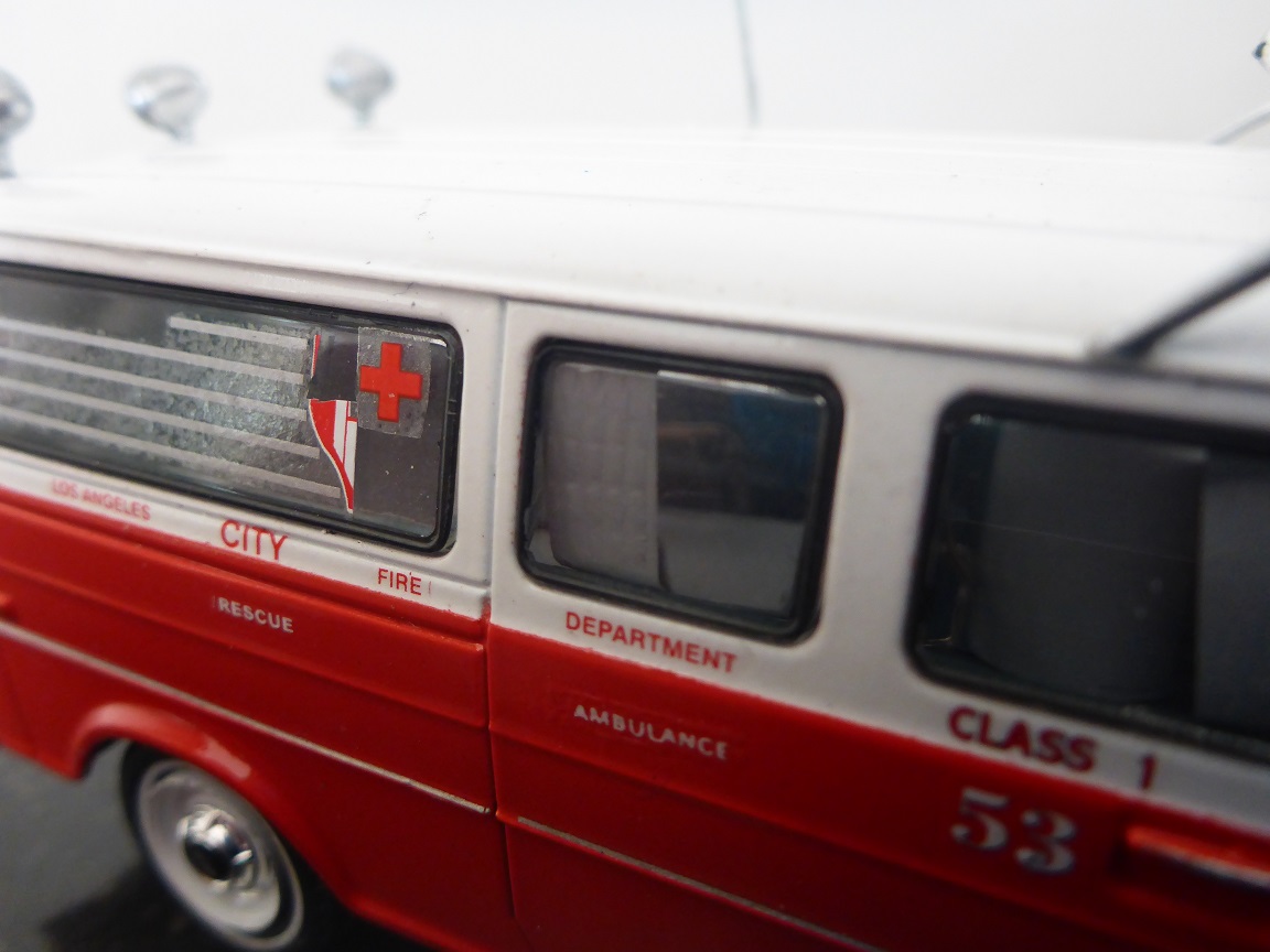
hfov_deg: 63.4
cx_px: 635
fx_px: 1027
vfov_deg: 49.7
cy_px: 476
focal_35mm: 28
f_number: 3.3
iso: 400
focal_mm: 4.9
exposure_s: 1/20
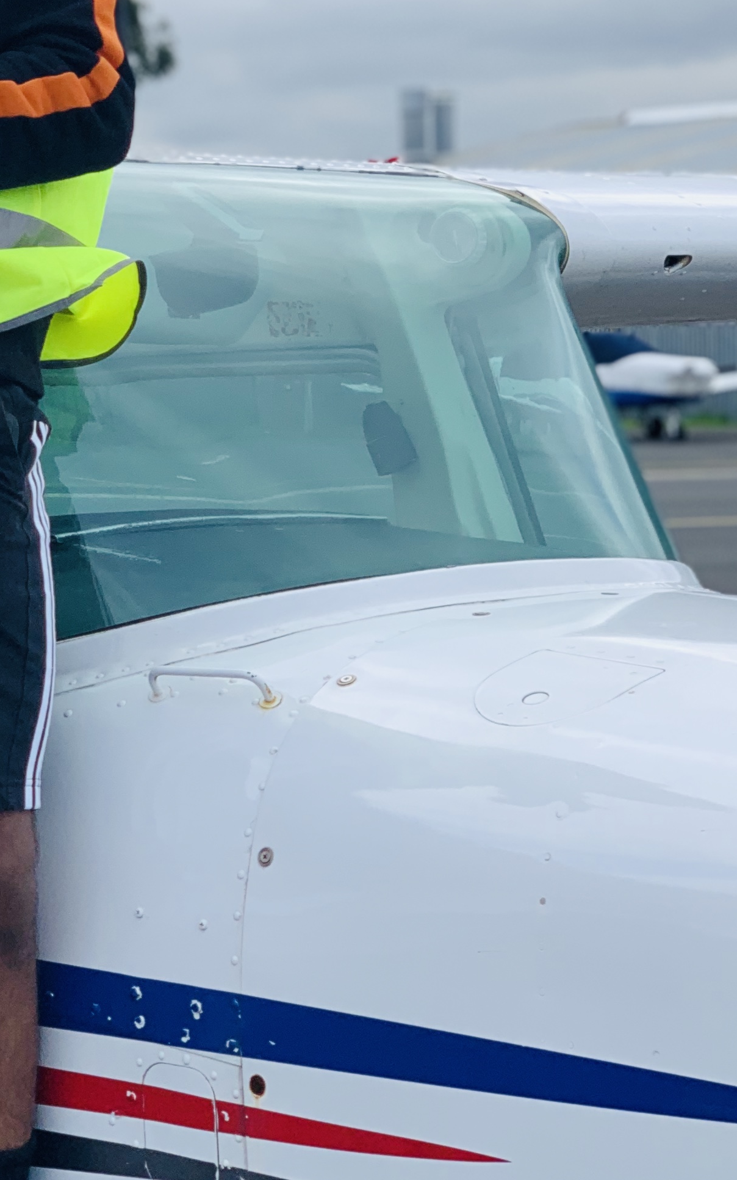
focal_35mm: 115
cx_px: -45
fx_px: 3696
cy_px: 278
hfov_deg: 11.2
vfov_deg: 18.0
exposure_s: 1/623
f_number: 2.4
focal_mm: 6
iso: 16
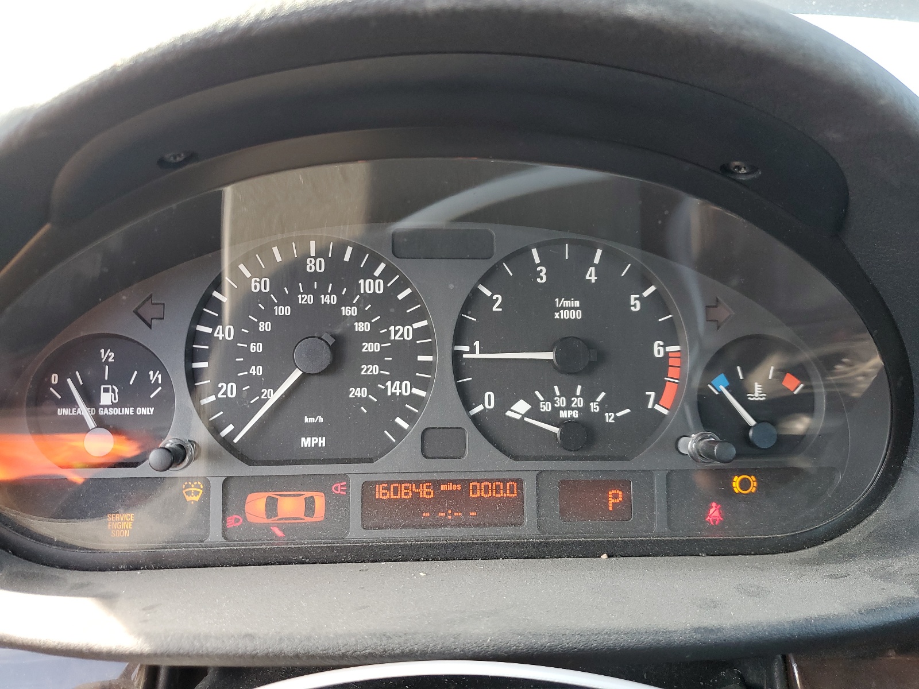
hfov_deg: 67.3
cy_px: 344
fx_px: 690
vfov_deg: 53.1
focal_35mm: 26
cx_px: 460
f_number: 1.5
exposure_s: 1/120
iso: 73
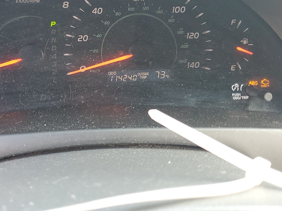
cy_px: 38
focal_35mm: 44
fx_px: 358
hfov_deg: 42.4
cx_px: 94
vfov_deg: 31.9
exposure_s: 1/60.2
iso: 115
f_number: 1.5
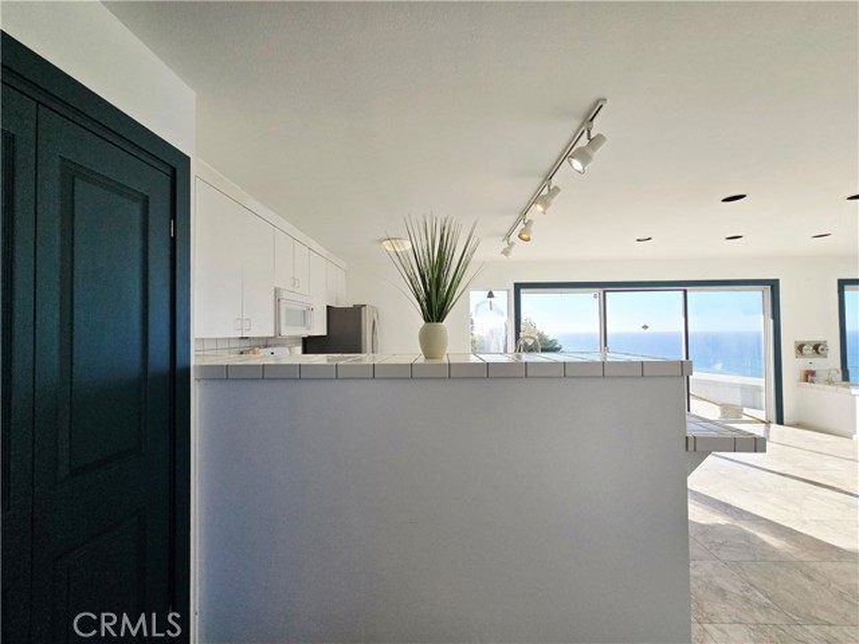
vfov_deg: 89.9
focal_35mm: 13
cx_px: 430
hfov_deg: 106.2
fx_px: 323
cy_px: 322
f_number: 2.2
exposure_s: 1/2000
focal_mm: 2.2
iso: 125
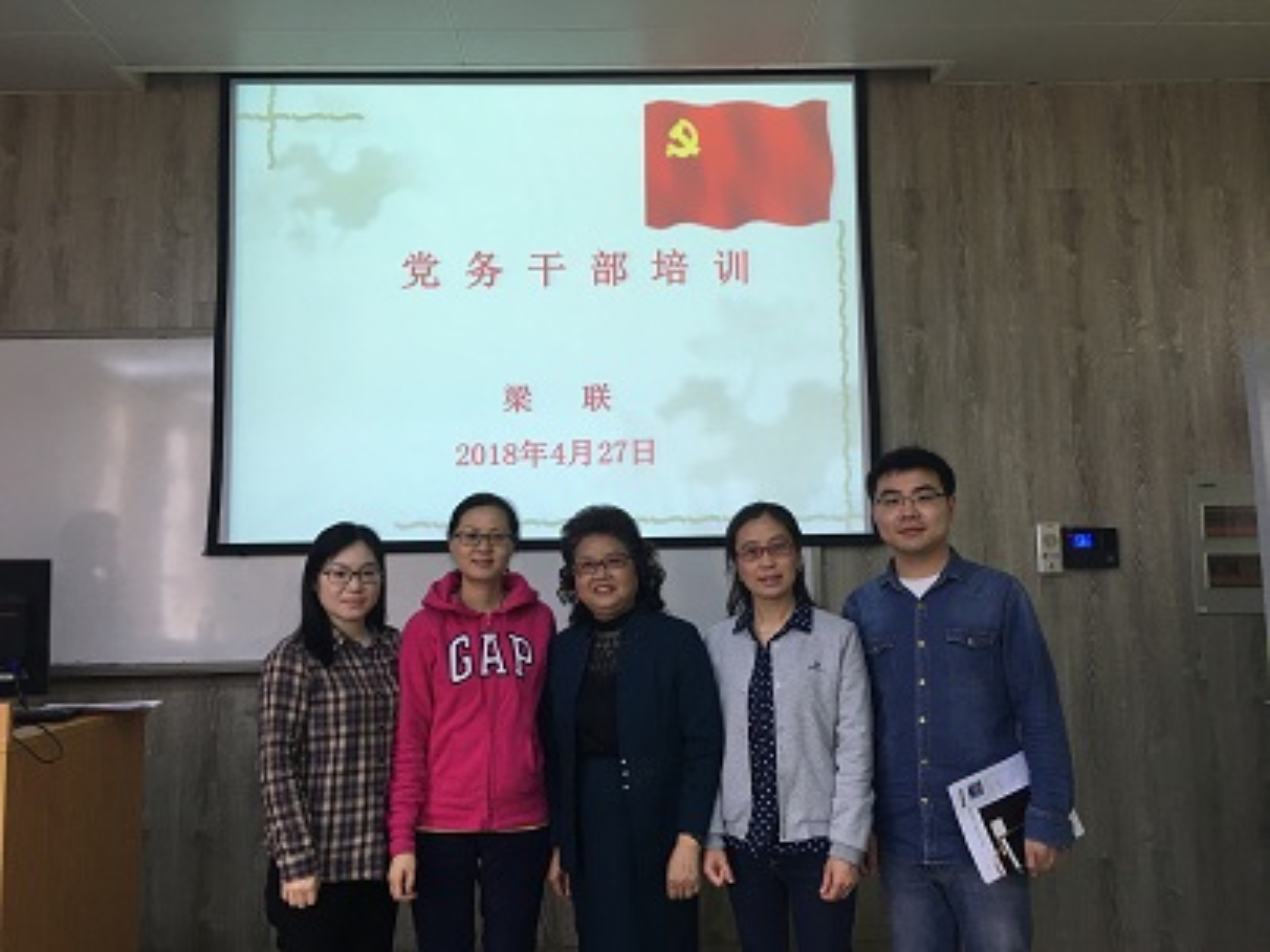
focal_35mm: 29
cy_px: 476
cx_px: 635
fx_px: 1064
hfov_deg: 61.7
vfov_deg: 48.2
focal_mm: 4.15
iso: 32
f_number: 2.2
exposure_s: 1/33
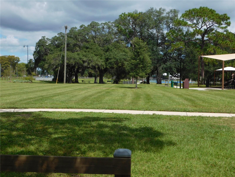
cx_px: 118
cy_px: 88
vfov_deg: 28.6
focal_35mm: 51
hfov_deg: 37.5
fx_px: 346
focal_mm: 9
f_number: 7.6
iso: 125
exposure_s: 1/400
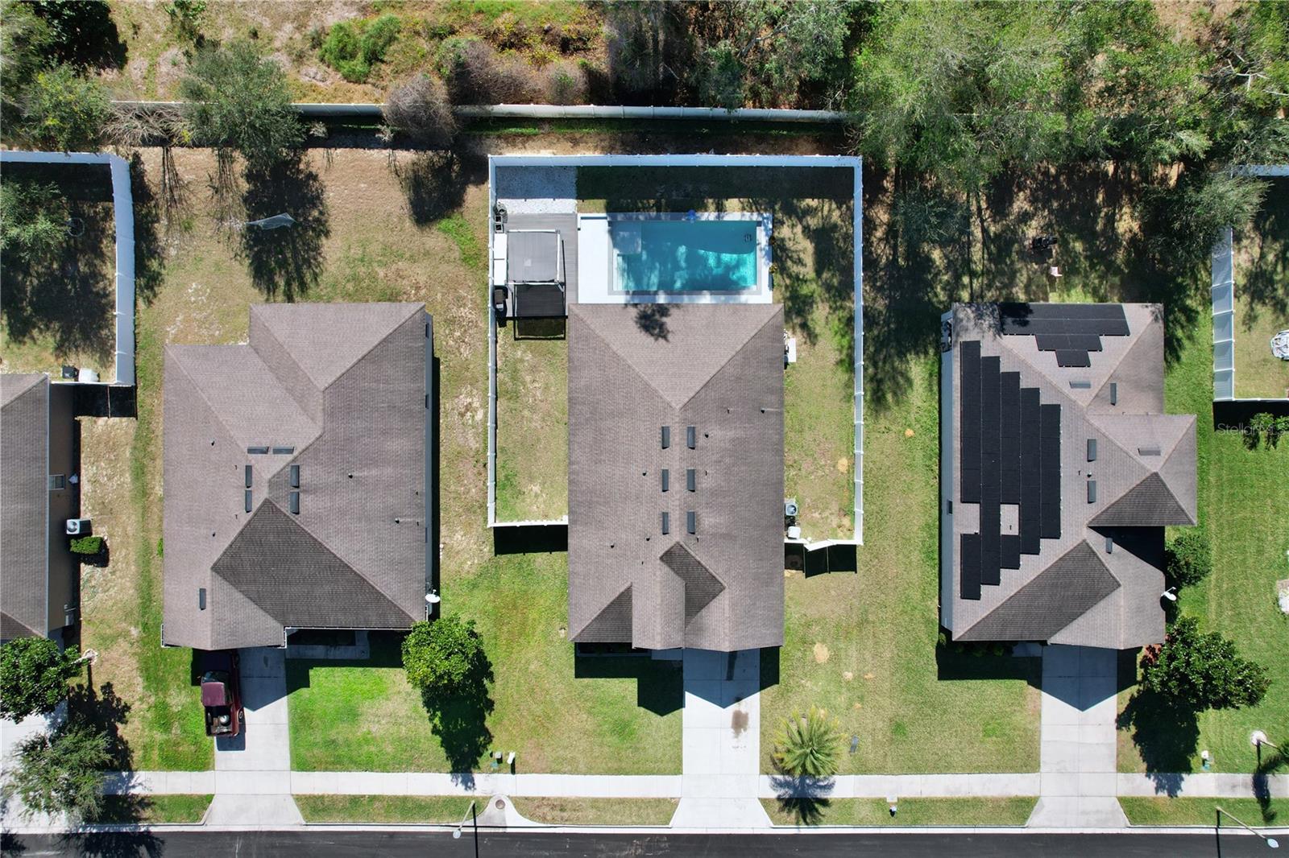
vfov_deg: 57.2
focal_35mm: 22
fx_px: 788
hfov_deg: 78.6
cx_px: 644
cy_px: 429
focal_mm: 8.38
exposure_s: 1/2500
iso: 200
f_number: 2.8
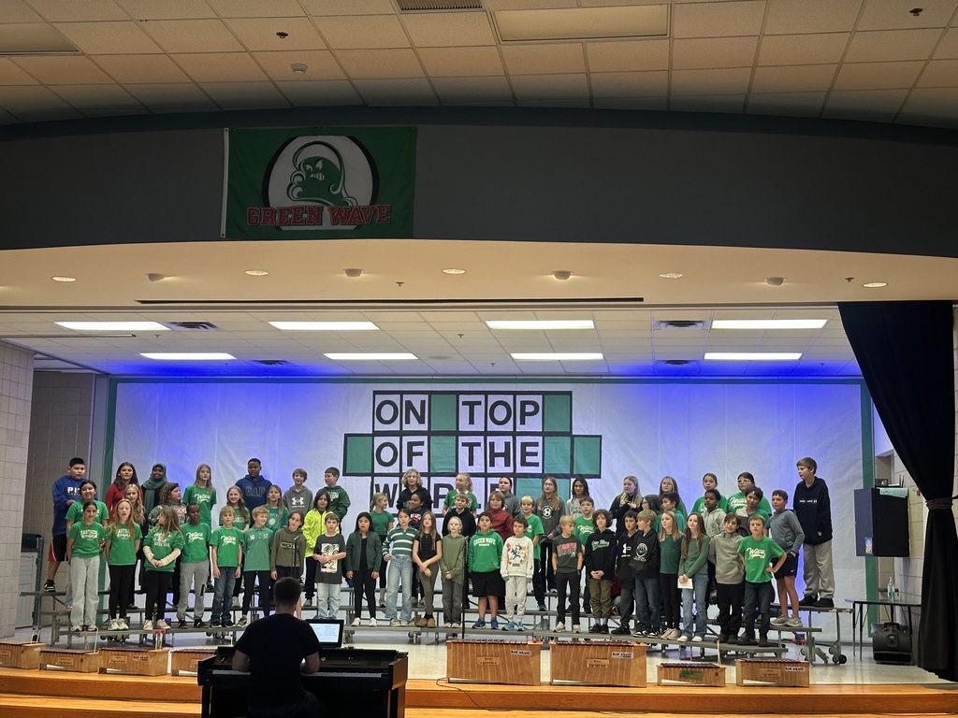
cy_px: 359
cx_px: 479
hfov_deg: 39.7
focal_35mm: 48
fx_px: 1328
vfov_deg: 30.3
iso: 200
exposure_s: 1/40
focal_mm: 6.86
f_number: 1.78
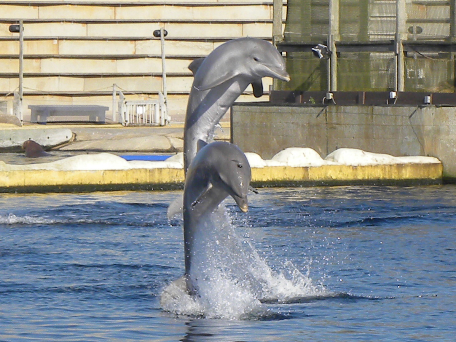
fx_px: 1383
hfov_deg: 18.7
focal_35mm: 105
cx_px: 228
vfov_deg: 14.1
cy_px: 171
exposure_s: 1/309
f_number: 5.6
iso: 64
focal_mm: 18.8
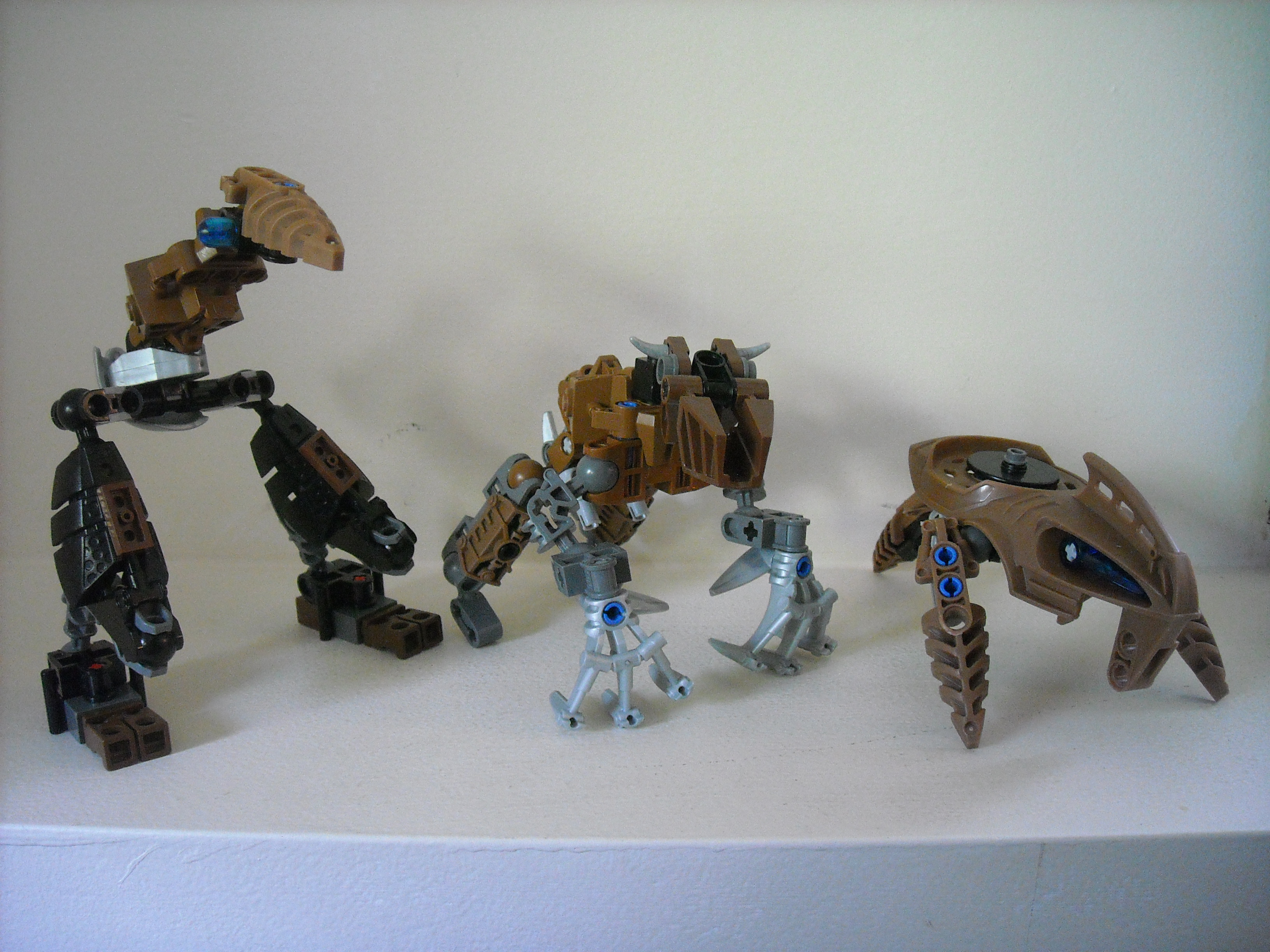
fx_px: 1284
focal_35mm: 35
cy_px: 476
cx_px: 635
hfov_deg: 52.6
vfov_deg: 40.7
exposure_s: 1/15
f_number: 2.8
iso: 400
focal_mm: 5.7
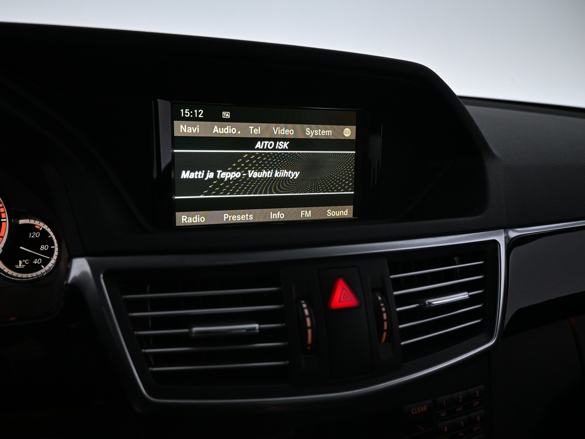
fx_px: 456
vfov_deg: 51.3
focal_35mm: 27
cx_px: 271
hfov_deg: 65.3
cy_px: 213
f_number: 3.5
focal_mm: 16
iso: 1800
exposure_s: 1/125
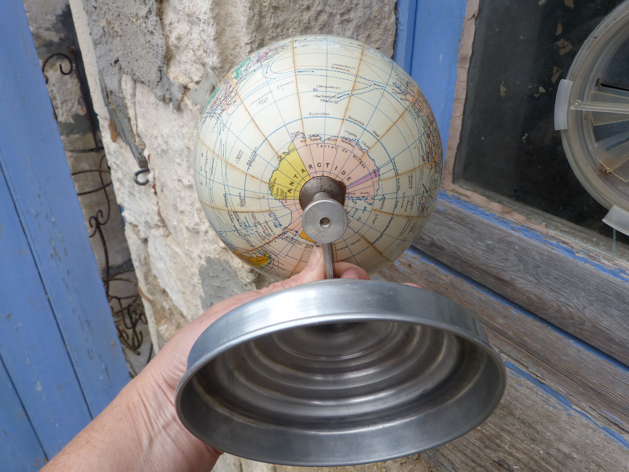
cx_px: 314
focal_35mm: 25
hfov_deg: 69.4
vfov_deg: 54.9
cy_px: 236
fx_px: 454
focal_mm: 4.5
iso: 80
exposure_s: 1/125
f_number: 4
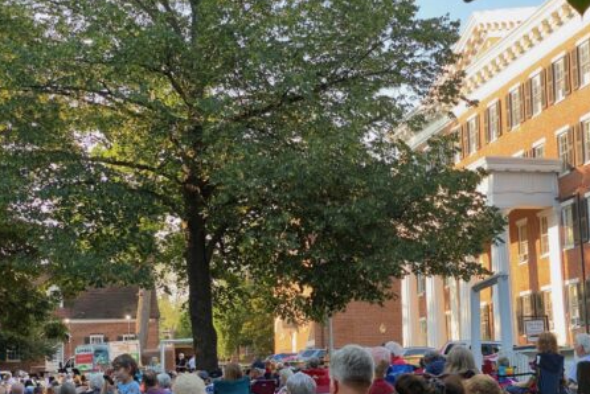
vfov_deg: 21.5
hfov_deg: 31.8
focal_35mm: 63
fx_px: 1033
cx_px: 335
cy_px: 253
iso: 40
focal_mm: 6
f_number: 2
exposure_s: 1/122
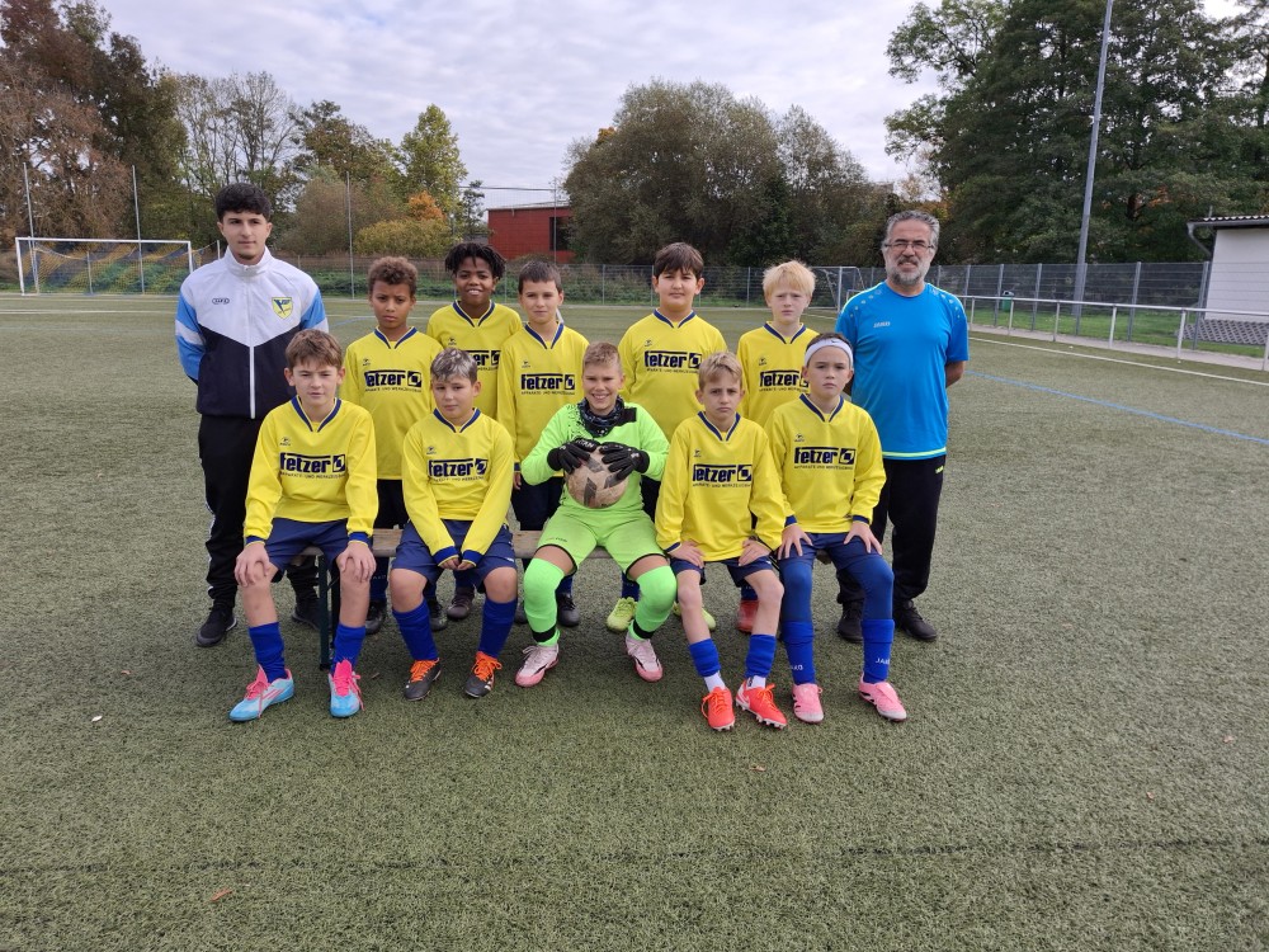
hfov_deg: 69.4
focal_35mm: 25
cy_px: 476
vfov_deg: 54.9
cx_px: 634
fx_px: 916
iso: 25
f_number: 1.8
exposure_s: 1/858
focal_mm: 4.69
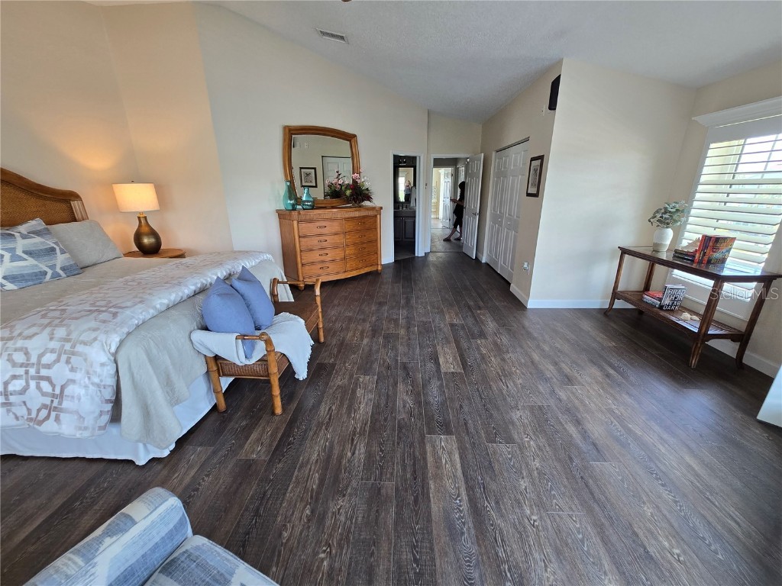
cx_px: 391
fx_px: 294
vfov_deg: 89.9
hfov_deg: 106.2
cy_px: 293
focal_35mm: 13
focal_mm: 2.2
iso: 160
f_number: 2.2
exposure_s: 1/60
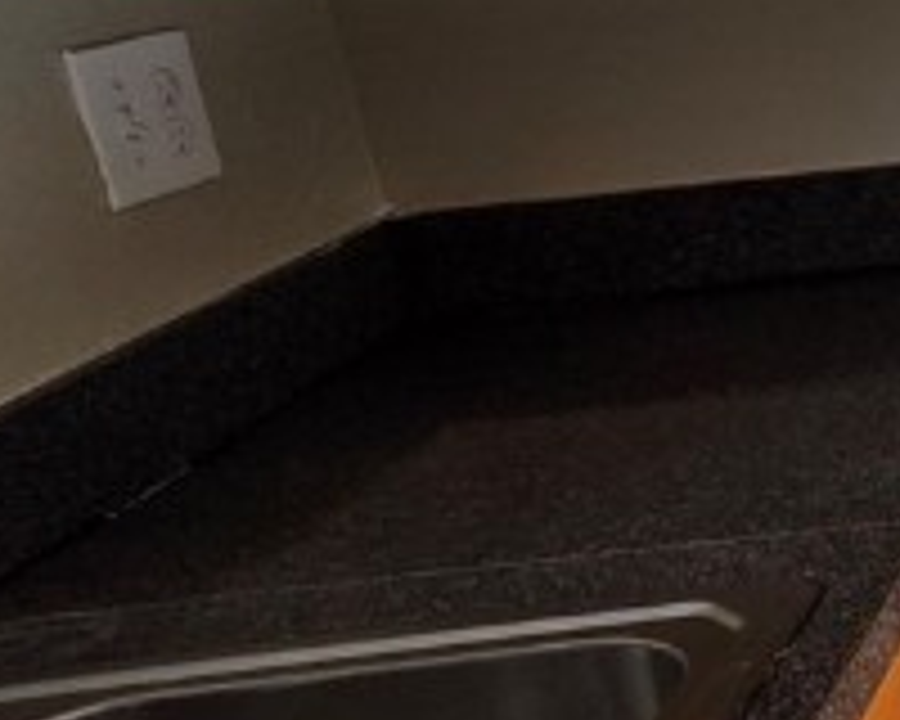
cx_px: 1696
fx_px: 1731
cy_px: 230
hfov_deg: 19.7
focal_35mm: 65
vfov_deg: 23.4
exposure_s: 1/263
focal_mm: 2.2
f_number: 1.9
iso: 40
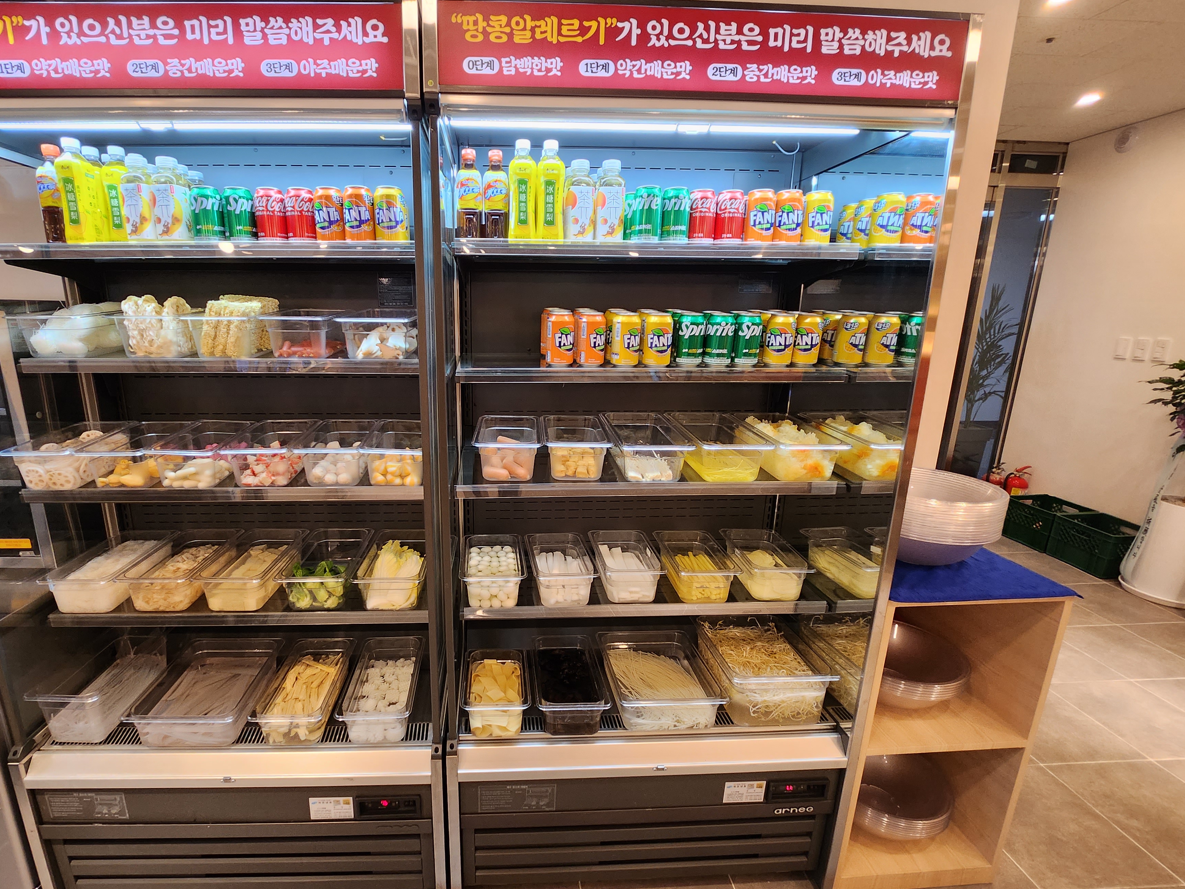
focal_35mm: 15
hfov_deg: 97.8
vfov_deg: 81.7
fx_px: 513
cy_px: 450
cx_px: 526
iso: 200
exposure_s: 1/60
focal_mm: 1.7
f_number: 2.2
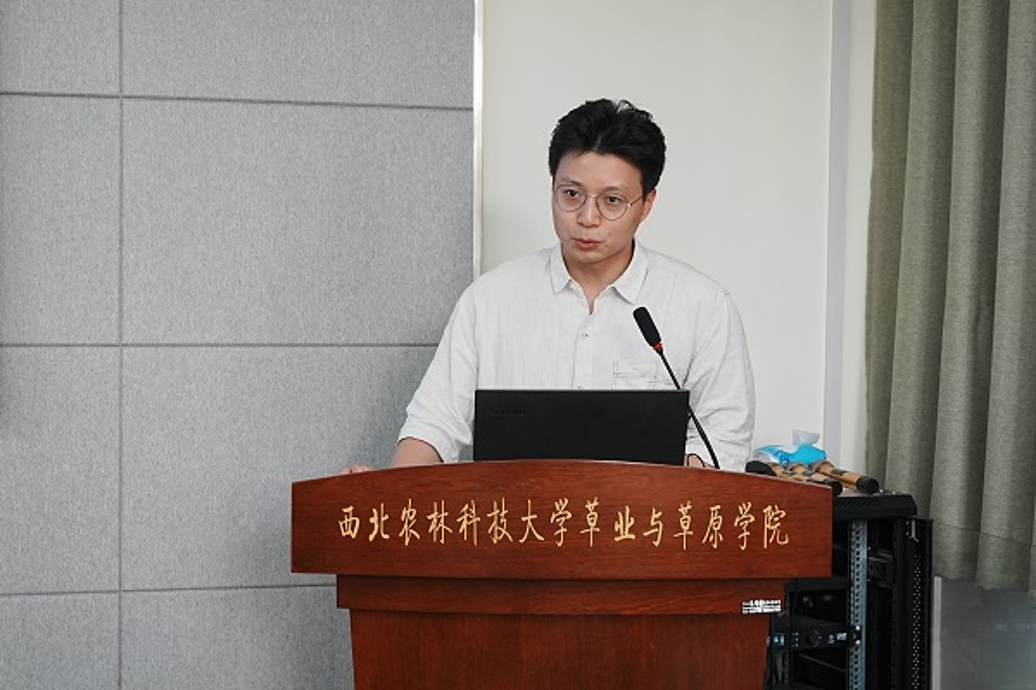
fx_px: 2014
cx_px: 518
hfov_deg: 28.8
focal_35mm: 70
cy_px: 345
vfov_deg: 19.5
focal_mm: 70
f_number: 9
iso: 3200
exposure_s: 1/60
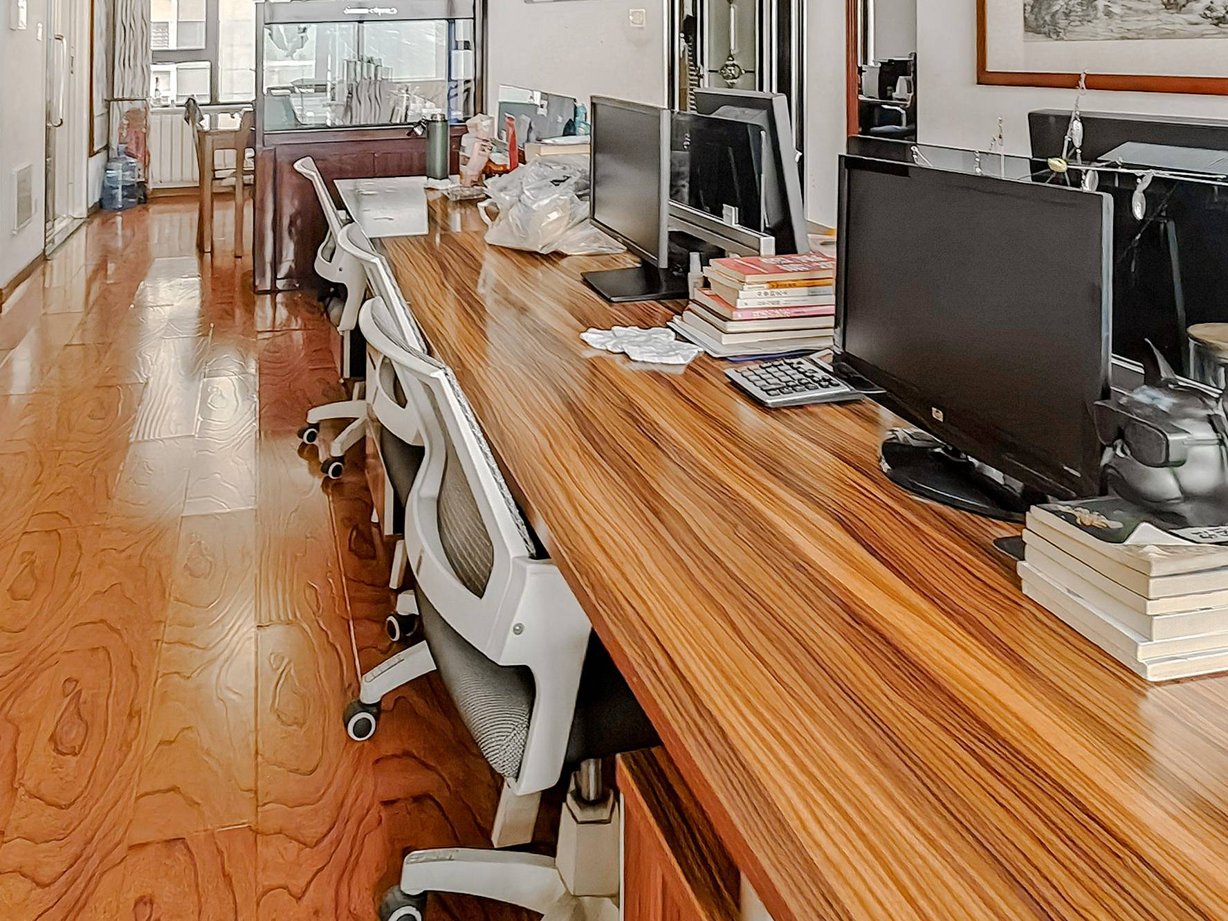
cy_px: 46
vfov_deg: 41.9
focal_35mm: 30
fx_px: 1064
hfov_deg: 59.4
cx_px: 487
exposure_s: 1/50
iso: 160
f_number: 2
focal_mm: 1.82
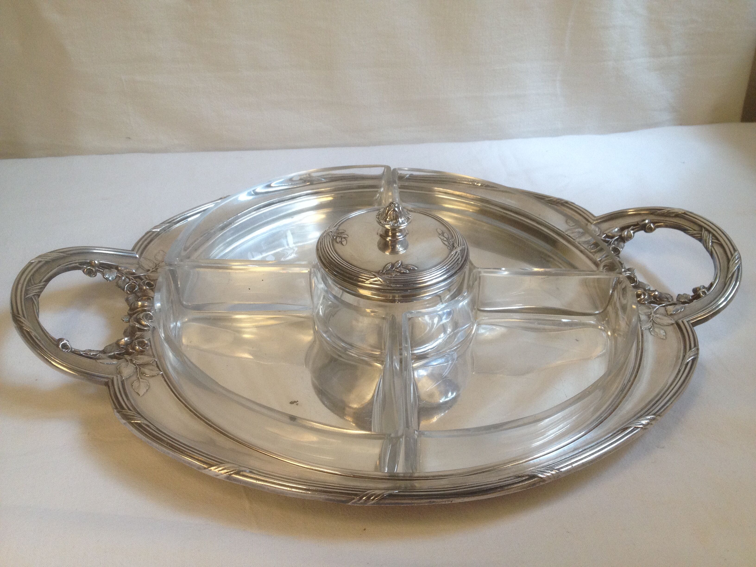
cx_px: 378
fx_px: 764
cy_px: 284
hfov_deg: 52.6
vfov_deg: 40.7
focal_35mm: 35
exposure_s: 1/120
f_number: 2.4
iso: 100
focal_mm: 4.28
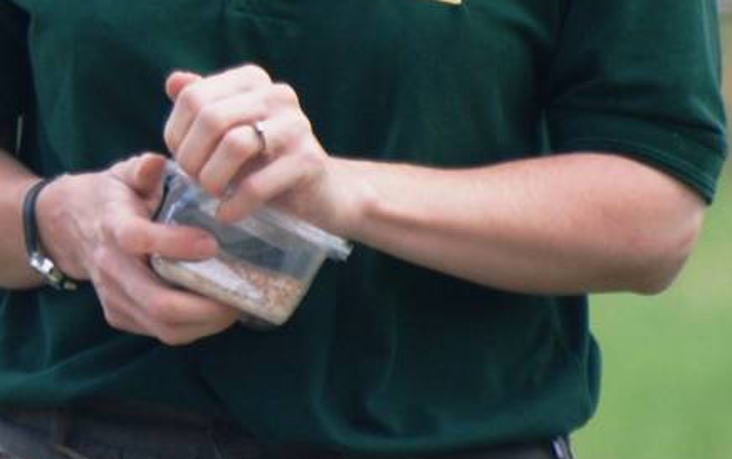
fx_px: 33632
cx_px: -255
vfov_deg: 0.8
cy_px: -55
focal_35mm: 1685
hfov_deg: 1.2
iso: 280
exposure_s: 1/500
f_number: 5.6
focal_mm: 300
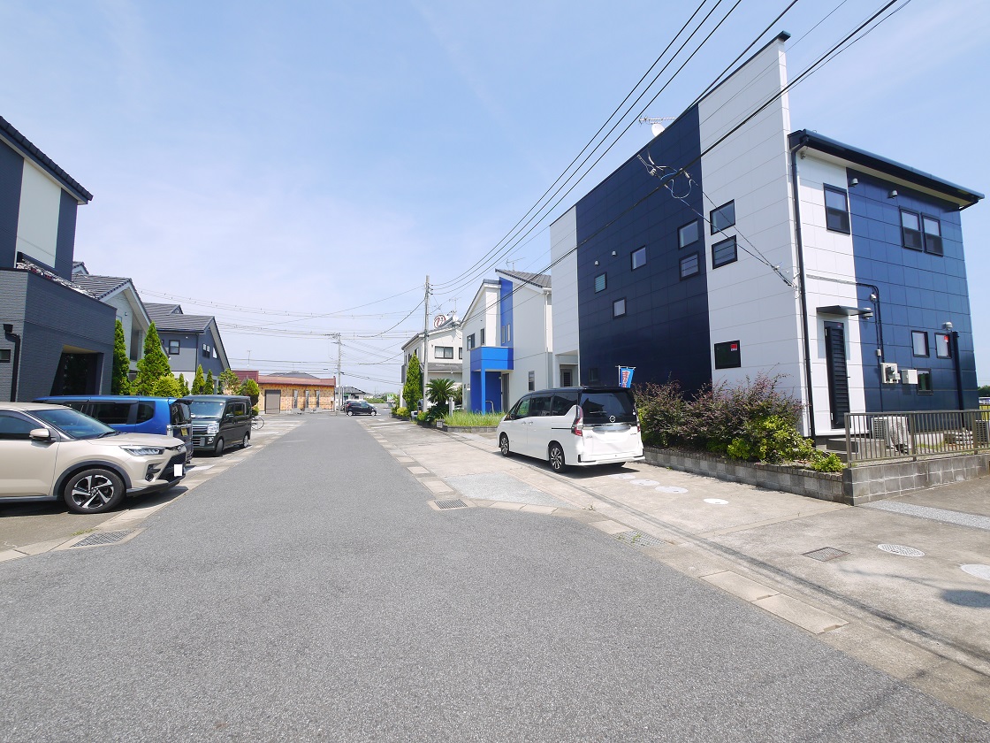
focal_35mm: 14
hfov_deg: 102.1
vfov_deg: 85.7
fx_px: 400
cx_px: 495
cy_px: 372
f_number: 7.1
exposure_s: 1/400
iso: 160
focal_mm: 7
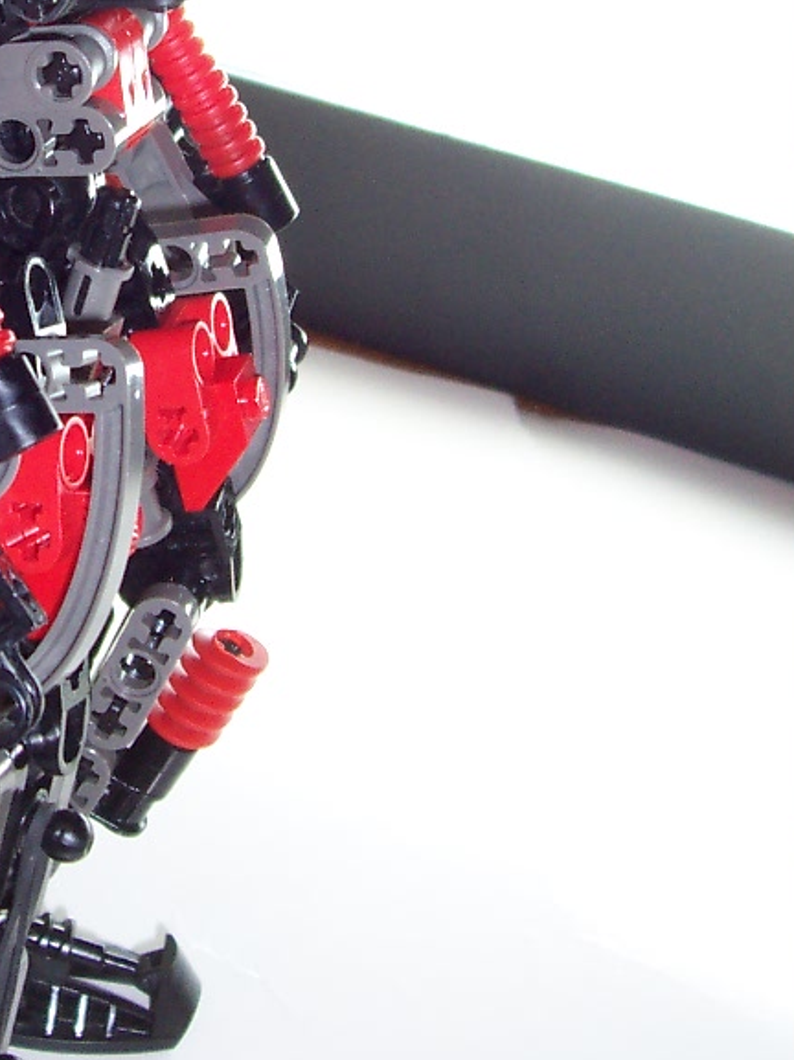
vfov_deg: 25.0
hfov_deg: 18.5
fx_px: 2358
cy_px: 242
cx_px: -31
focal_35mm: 77
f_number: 2.8
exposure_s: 1/60
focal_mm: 5.6
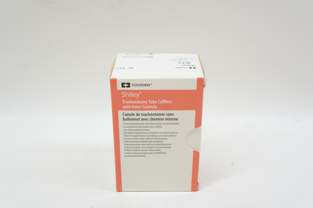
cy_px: 104
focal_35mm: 44
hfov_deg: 45.0
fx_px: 378
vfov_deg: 30.8
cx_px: 156
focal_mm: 29
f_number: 7.1
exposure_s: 1/50
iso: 400
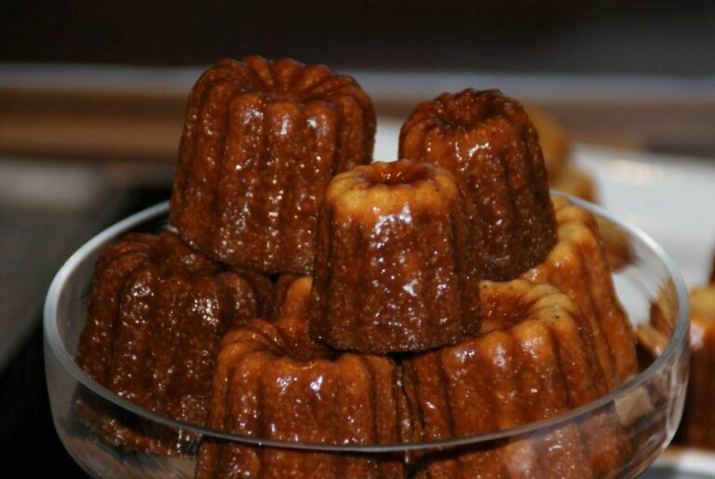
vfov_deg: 4.6
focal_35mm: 300
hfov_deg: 6.9
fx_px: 5965
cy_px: 240
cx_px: 358
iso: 400
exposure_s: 1/125
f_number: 6.3
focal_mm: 200
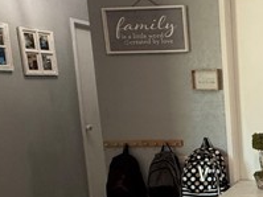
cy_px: 132
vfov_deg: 31.9
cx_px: 342
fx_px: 342
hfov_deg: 32.0
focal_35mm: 45
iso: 250
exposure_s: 1/120
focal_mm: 2.22
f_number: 2.2
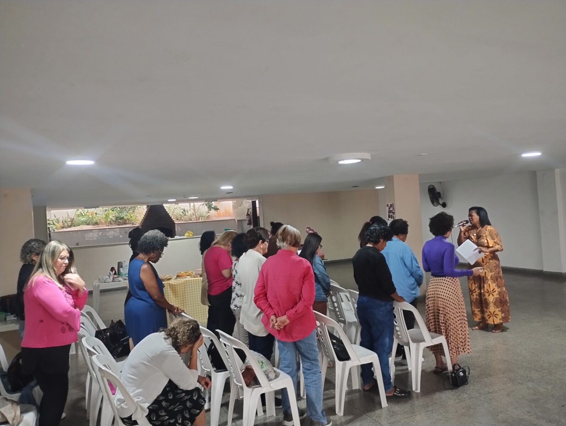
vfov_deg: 49.9
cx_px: 283
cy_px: 213
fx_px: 458
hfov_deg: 63.4
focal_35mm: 28
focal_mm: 4.27
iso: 1644
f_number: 1.8
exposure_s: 1/20
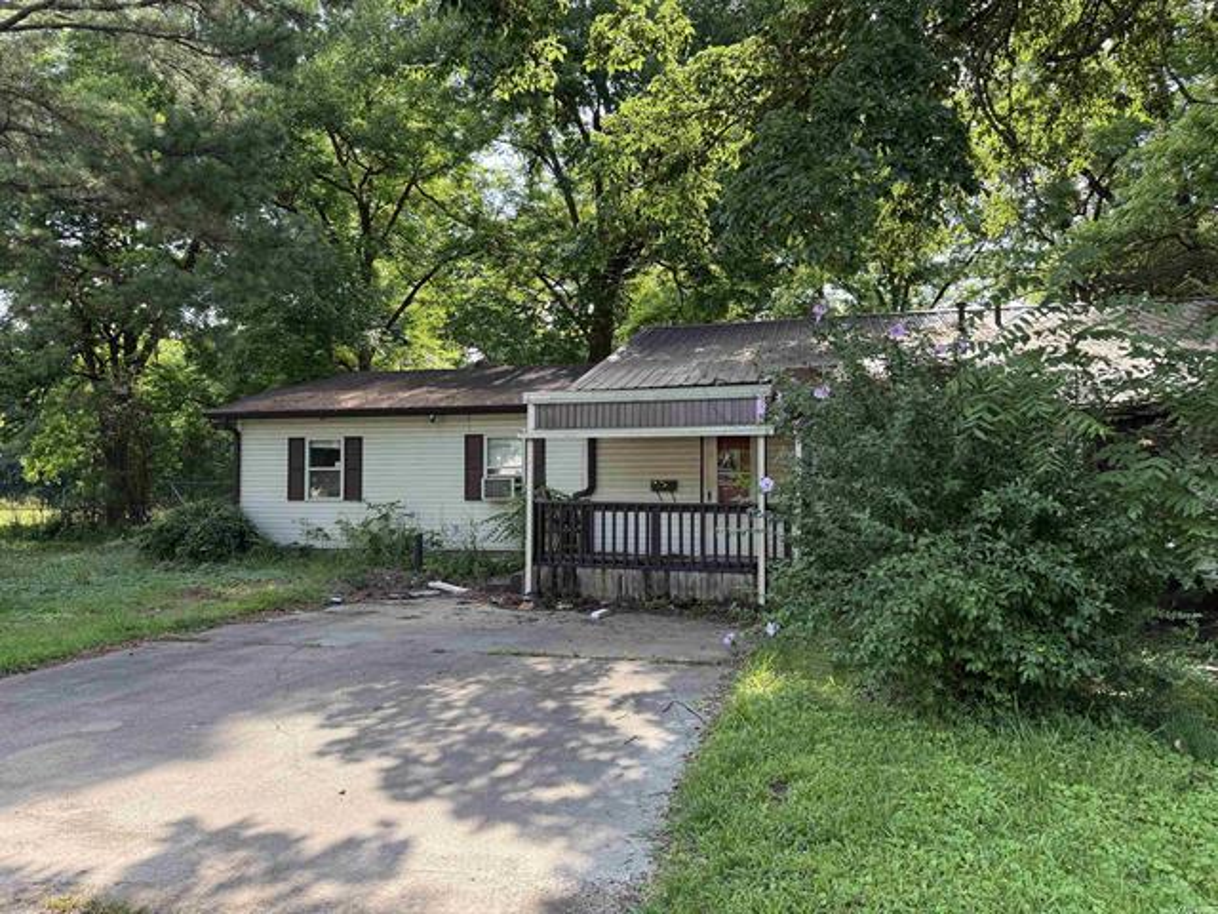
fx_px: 844
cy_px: 457
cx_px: 609
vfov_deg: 56.8
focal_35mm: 24
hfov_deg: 71.6
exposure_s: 1/593
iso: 100
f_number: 1.78
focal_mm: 6.76
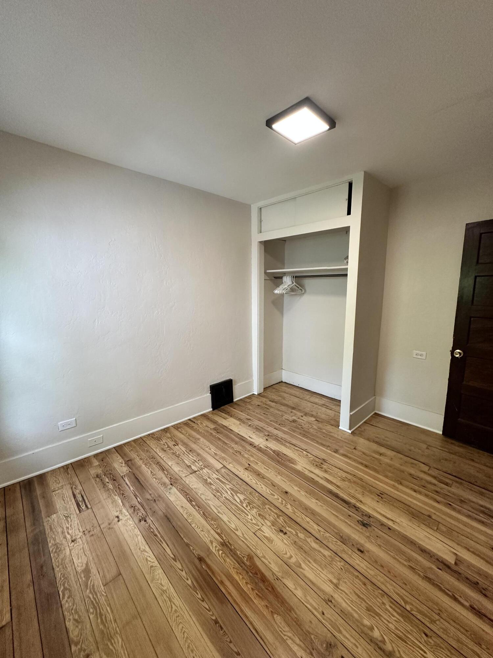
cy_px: 329
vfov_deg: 102.1
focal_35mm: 14
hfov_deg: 85.7
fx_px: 266
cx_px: 246
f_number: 2.2
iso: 320
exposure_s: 1/120
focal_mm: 2.22
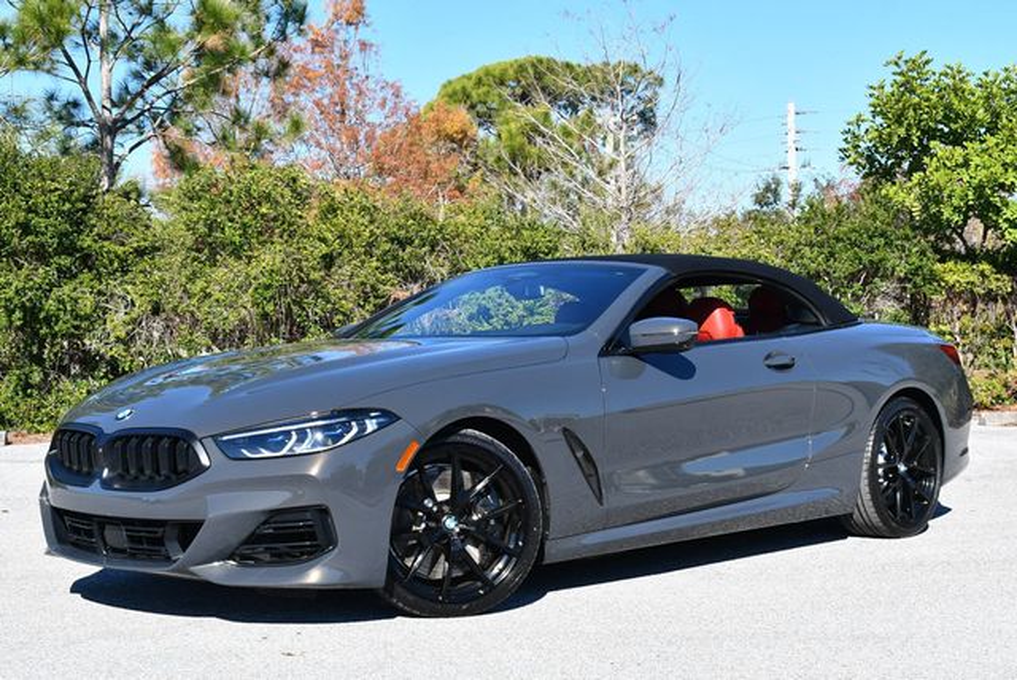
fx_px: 1640
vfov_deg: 23.4
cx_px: 508
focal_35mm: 58
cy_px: 340
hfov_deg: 34.5
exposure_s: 1/250
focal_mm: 29
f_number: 8
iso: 140
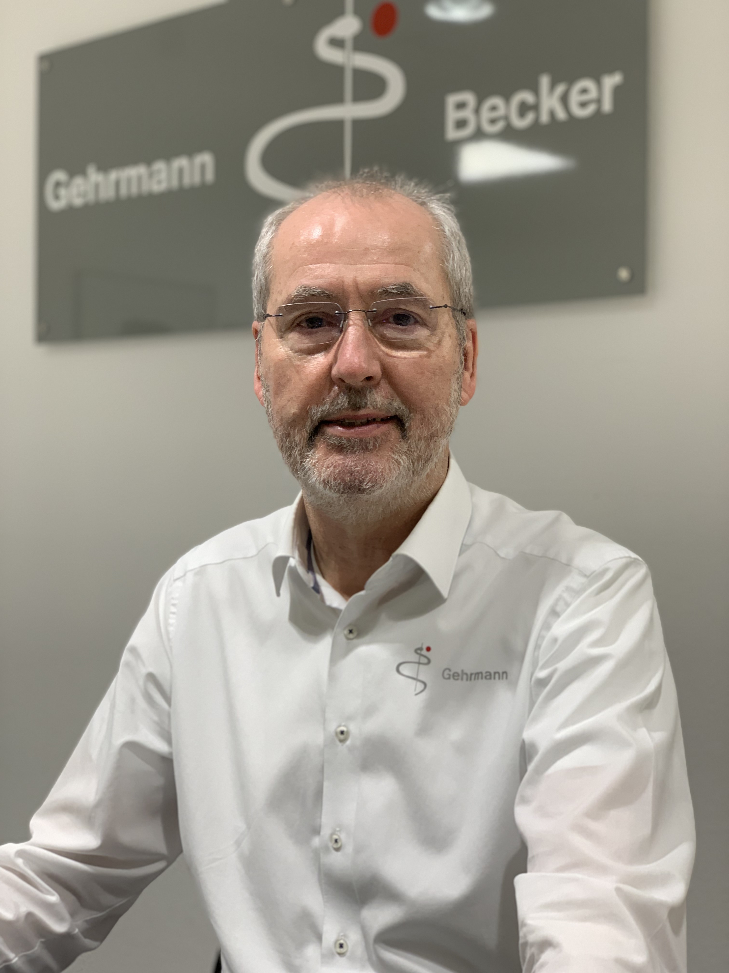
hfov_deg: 28.0
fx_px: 1460
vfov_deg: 36.8
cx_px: 364
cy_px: 486
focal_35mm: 52
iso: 80
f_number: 2.4
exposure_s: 1/50
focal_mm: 6
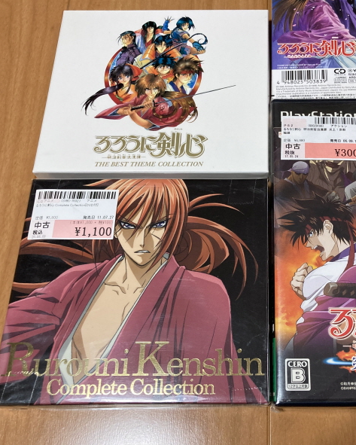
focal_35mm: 37
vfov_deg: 49.1
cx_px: 267
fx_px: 487
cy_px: 224
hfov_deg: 39.1
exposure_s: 1/60
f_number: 1.8
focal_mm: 3.99
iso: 160
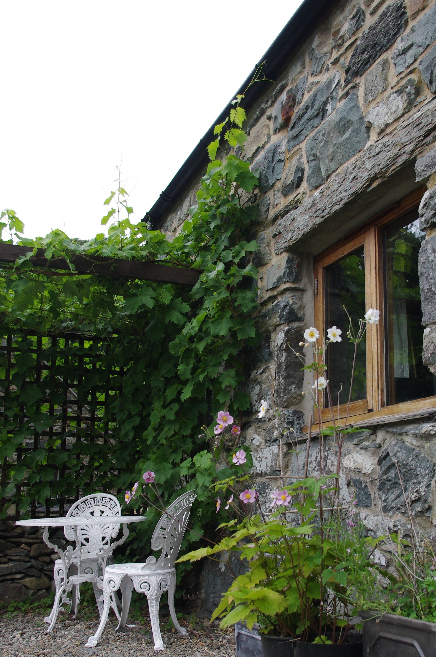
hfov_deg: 33.3
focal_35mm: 40
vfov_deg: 48.3
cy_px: 389
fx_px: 729
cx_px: 252
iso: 400
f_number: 4.5
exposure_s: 1/200
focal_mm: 21.25
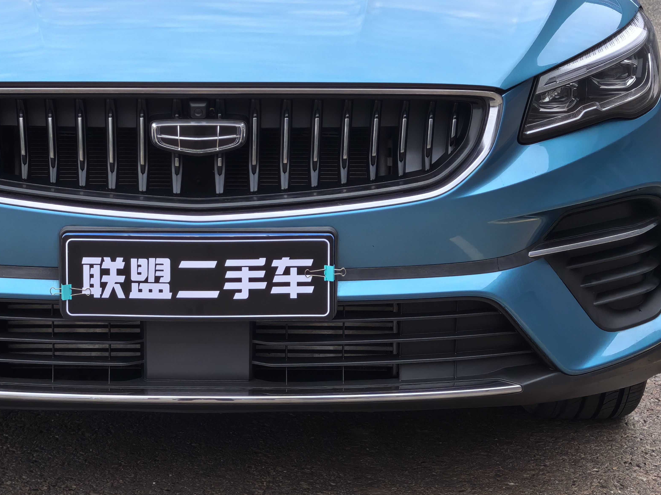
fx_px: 1928
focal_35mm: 101
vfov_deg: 14.6
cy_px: 102
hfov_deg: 19.4
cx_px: 215
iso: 64
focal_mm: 6.98
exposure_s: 1/100
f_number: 1.4
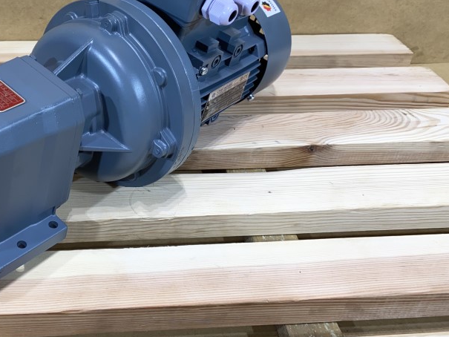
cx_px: 85
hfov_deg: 41.0
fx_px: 571
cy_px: 67
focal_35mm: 44
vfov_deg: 32.0
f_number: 1.8
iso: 32
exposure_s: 1/136
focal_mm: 4.25
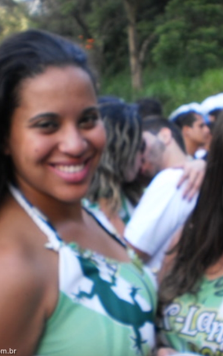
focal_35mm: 52
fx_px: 506
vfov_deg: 38.9
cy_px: 181
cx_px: 151
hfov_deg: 24.7
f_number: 3.1
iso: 100
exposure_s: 1/80
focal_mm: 6.3
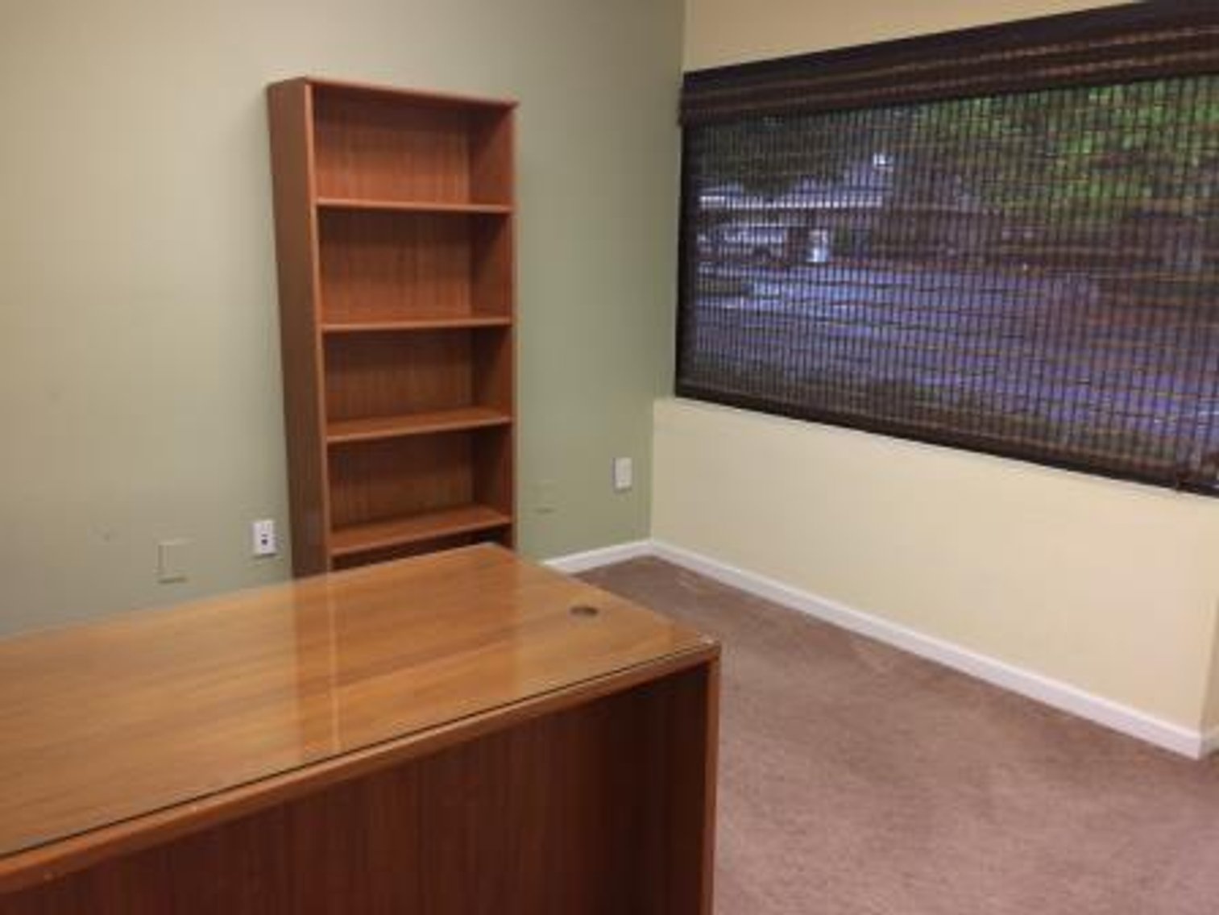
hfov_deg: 61.7
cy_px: 458
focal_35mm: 29
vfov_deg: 48.2
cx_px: 610
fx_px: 1021
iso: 100
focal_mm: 4.15
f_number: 2.2
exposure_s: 1/30
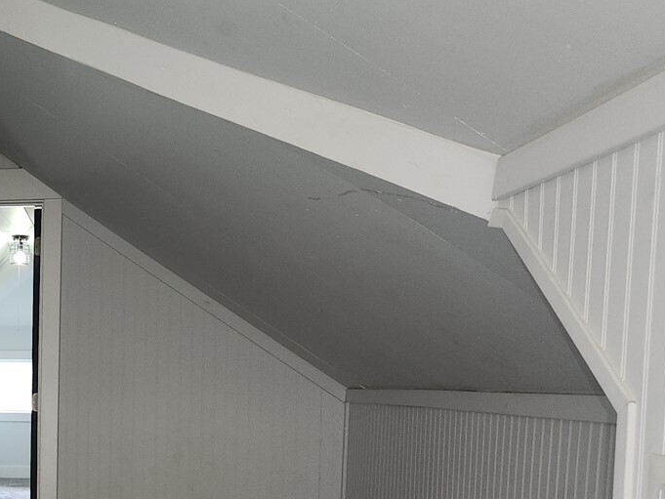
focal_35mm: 54
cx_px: -56
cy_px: 444
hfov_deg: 31.7
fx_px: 1038
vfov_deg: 26.2
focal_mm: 5.4
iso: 100
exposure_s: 1/24
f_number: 1.8
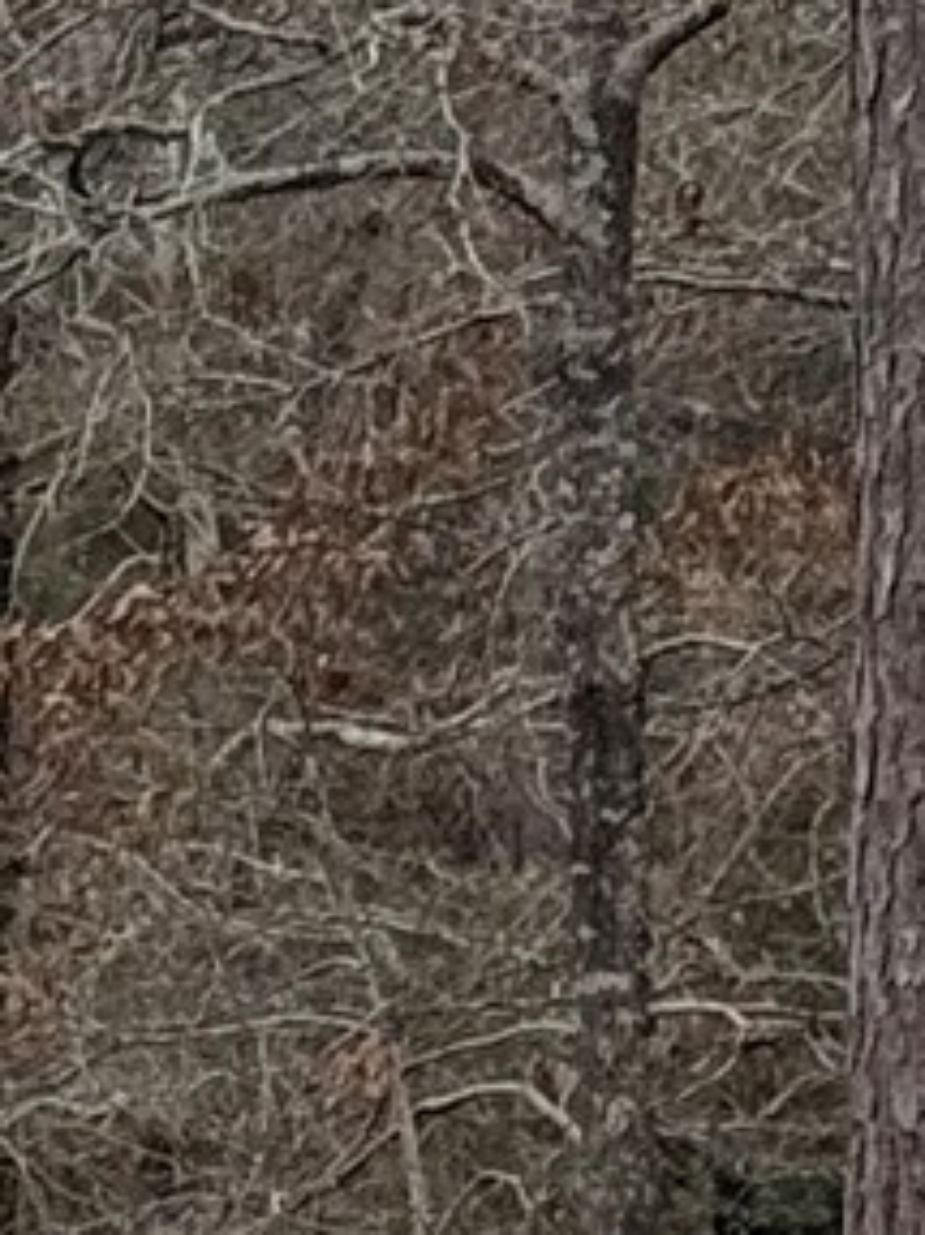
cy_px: 1364
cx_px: 2814
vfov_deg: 5.8
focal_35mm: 343
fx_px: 12230
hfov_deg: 4.2
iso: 100
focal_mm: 6.76
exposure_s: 1/1456
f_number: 1.78
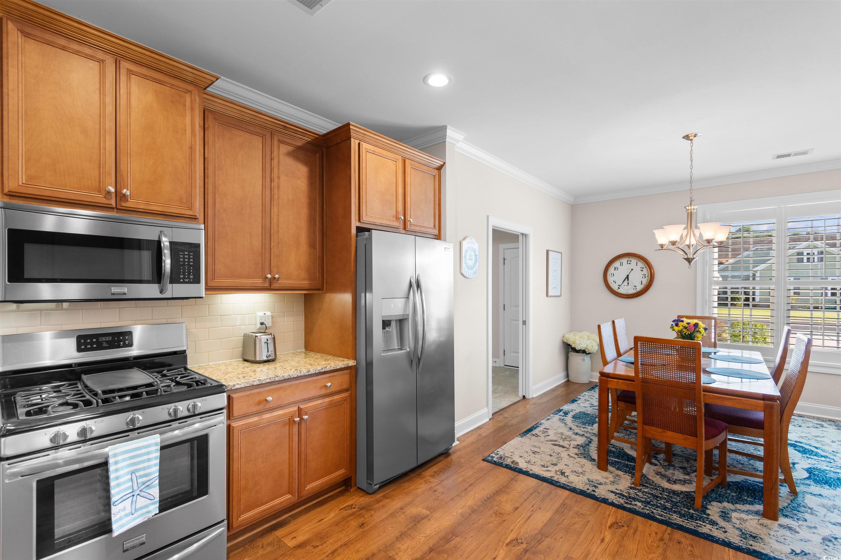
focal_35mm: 15
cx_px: 420
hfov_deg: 100.4
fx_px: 350
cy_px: 280
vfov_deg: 77.3
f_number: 4.5
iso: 100
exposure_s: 1.3
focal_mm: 10
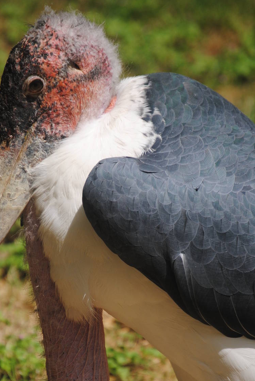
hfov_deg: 3.2
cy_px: 263
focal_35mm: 427
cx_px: 74
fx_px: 4525
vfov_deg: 4.8
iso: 200
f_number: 5.6
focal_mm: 200
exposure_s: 1/1000
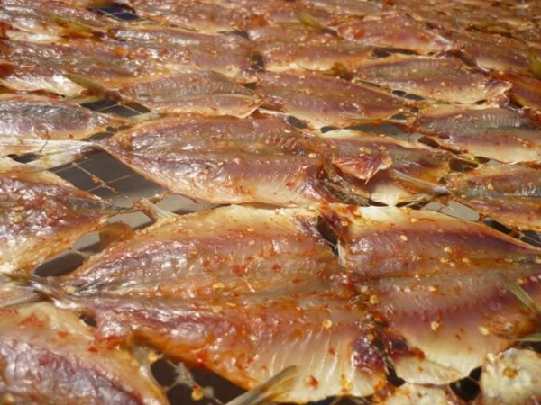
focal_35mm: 33
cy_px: 202
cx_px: 270
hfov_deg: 55.4
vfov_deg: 42.9
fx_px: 516
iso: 100
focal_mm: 5.5
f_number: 8
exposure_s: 1/320
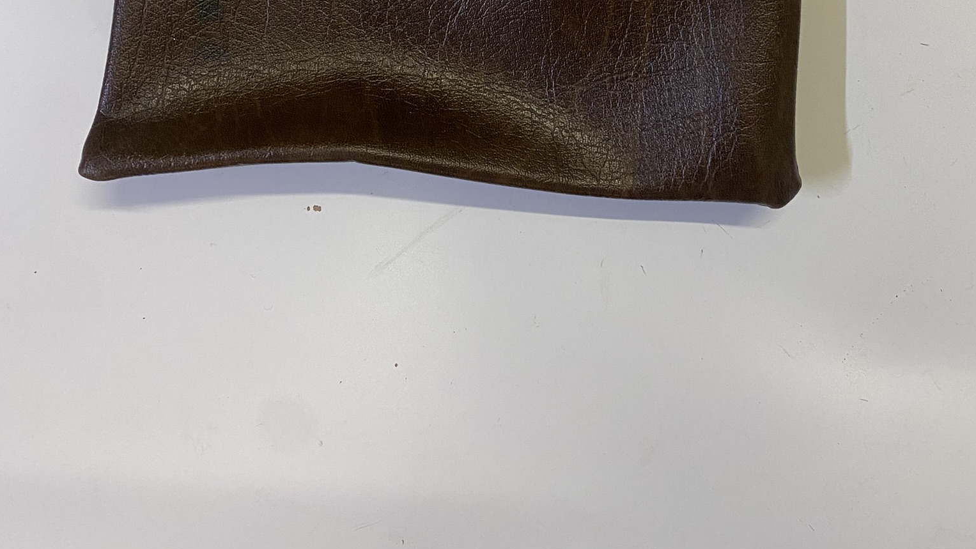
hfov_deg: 52.8
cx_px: 490
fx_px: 983
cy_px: -97
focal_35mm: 38
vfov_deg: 27.7
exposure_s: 1/50
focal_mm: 4.25
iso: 160
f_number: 1.8
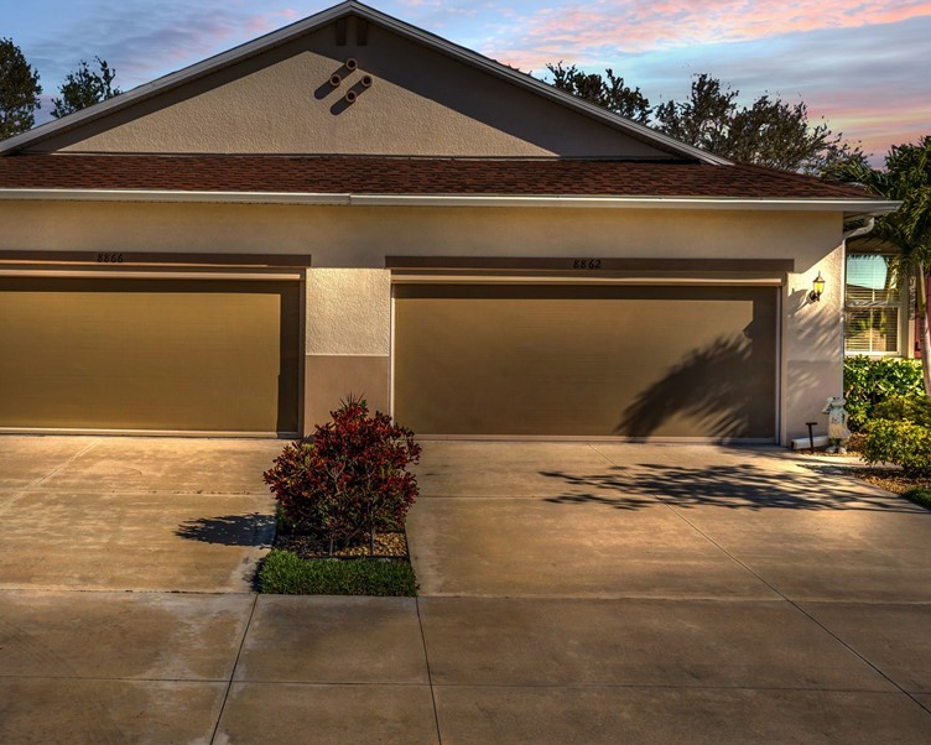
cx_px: 347
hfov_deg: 43.5
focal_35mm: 42
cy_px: 347
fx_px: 1158
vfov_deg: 35.7
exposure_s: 1/800
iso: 200
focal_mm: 31
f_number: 9
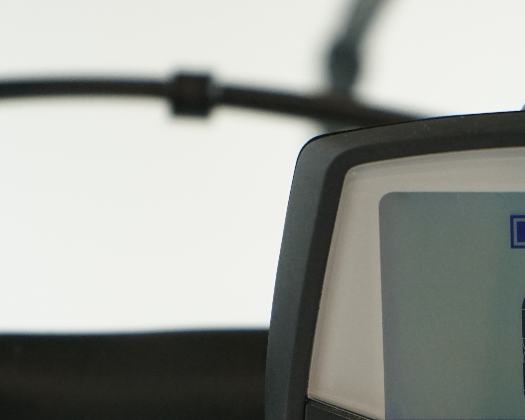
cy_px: 361
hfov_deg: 11.3
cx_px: 572
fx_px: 2626
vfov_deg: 9.1
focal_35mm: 169
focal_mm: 70
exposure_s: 1/200
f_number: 5.6
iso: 2000
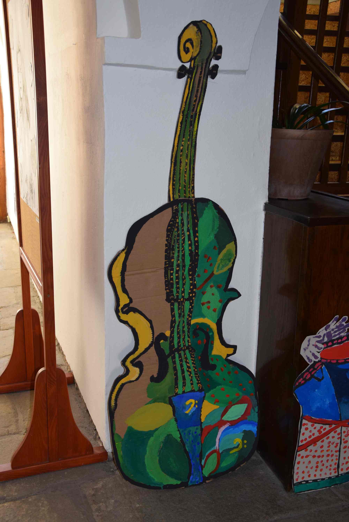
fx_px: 610
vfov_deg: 46.4
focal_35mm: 42
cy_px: 261
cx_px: 174
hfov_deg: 31.9
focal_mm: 28
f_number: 5
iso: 800
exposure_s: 1/100
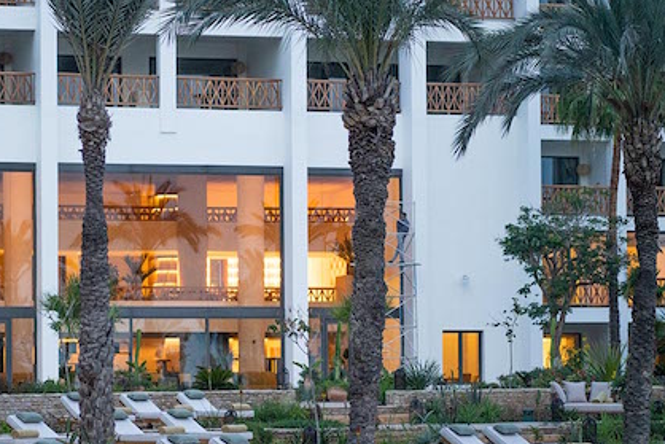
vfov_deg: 10.6
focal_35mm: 129
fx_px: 2384
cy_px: 327
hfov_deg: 15.8
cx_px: 178
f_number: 1.8
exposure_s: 1/160
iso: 1600
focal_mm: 85
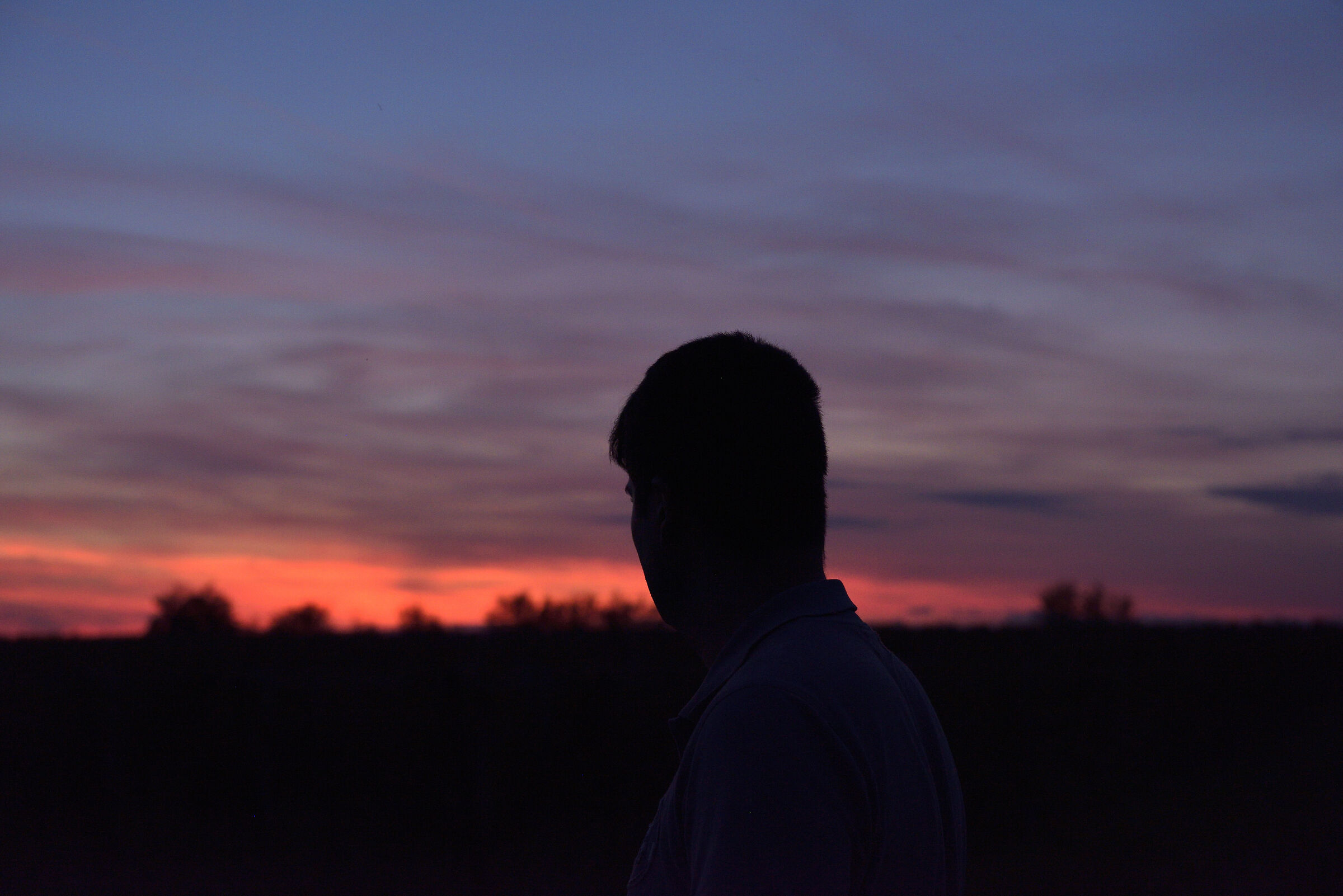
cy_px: 448
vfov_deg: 24.6
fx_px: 2052
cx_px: 672
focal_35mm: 55
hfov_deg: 36.2
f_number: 4.5
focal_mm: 55
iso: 400
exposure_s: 1/160
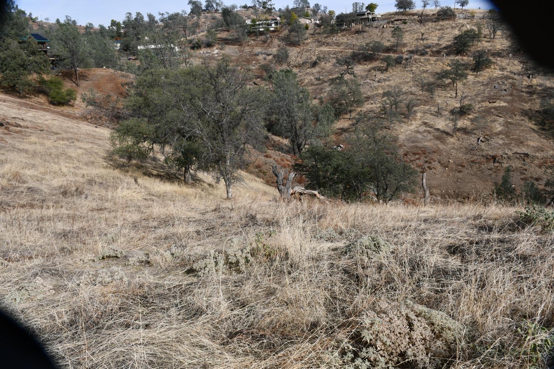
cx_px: 277
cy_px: 184
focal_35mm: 27
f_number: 9
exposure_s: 1/320
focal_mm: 18
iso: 100
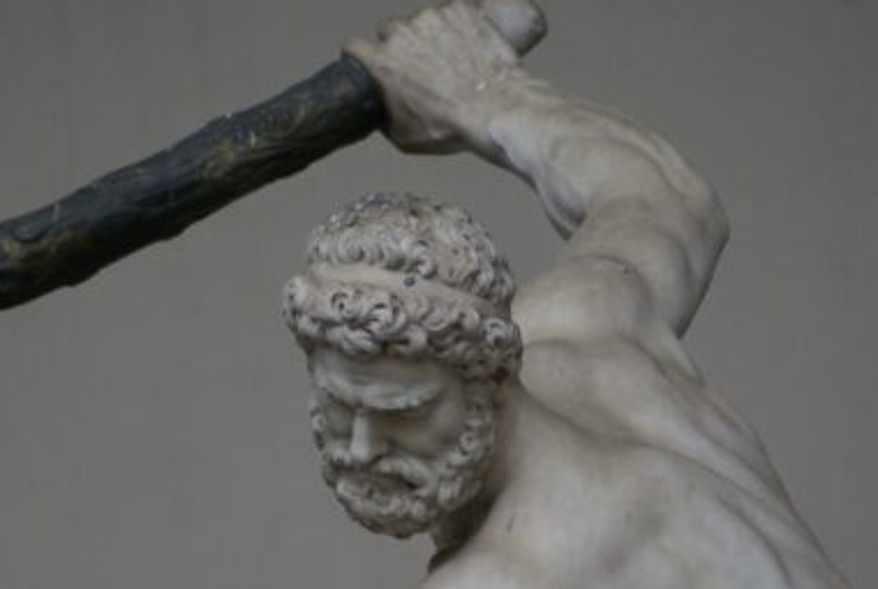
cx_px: 390
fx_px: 14466
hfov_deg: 3.5
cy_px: 446
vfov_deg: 2.3
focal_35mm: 592
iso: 400
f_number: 5
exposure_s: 1/160
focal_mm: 250
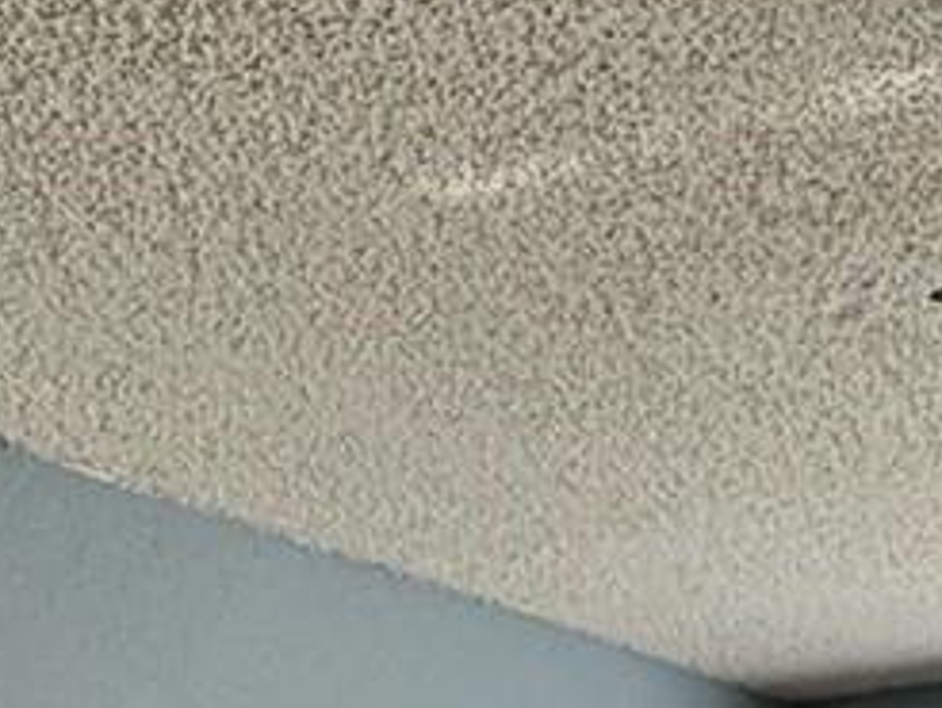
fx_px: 2479
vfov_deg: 12.2
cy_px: 1814
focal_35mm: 91
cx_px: 1321
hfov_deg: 19.4
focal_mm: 2.22
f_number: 2.2
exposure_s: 1/175
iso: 40
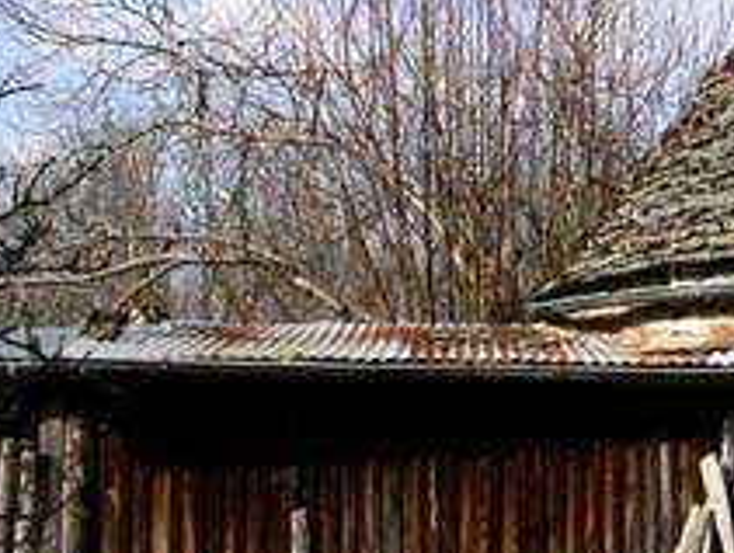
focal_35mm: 115
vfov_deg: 12.9
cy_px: 271
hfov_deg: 15.9
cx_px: 1058
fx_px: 2443
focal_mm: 7.85
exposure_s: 1/678
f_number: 7.5
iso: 200
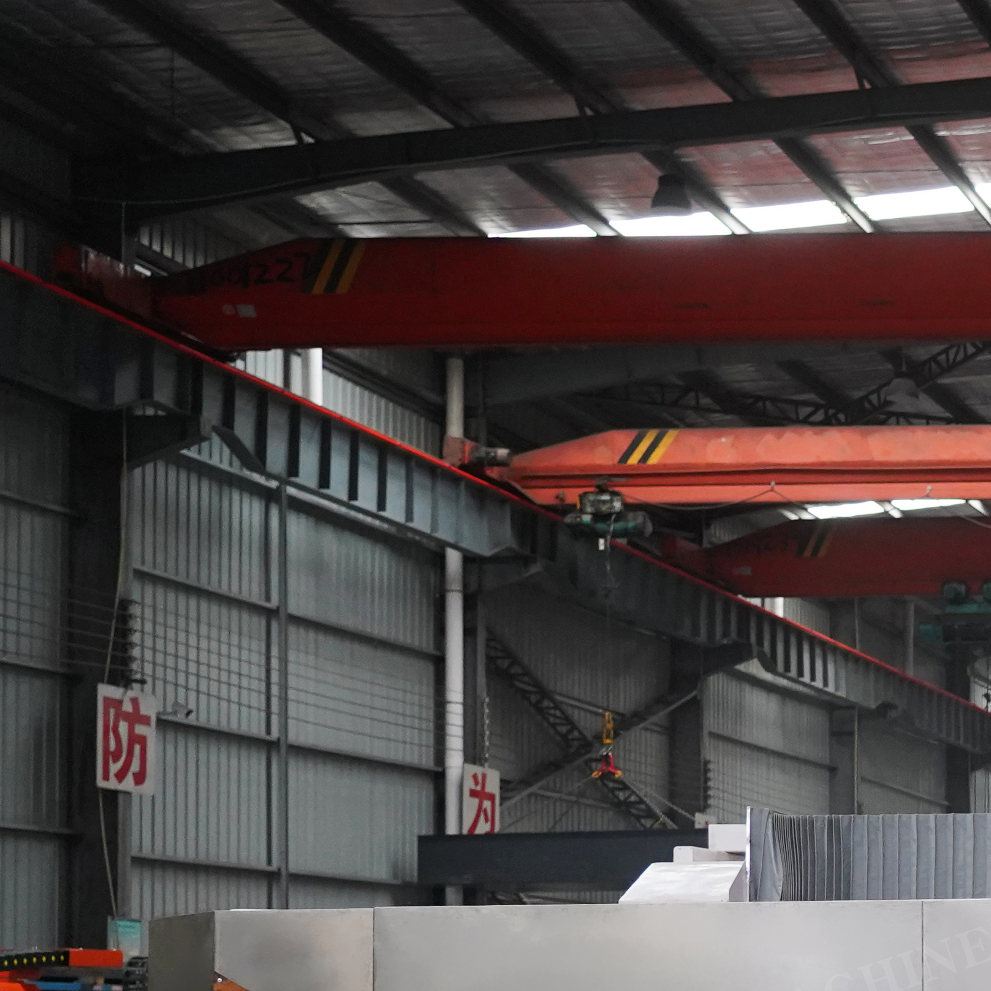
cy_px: 916
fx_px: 2656
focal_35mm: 82
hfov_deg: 17.3
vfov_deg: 20.6
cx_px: 1782
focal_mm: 26
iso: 2000
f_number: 4
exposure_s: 1/160
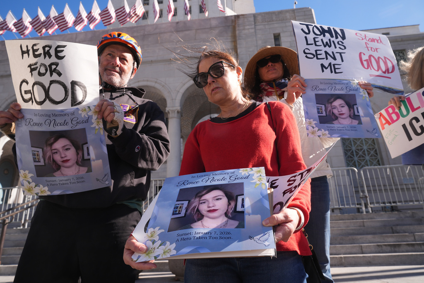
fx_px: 283
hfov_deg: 73.7
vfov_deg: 53.1
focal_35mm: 24
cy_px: 142
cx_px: 212
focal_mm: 24
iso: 250
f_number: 8
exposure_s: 1/400
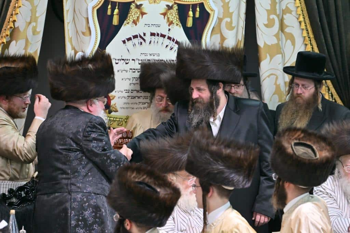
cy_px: 116
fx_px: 2478
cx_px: 175
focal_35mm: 255
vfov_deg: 5.4
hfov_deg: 8.1
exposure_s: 1/200
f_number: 2.8
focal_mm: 170
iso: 400
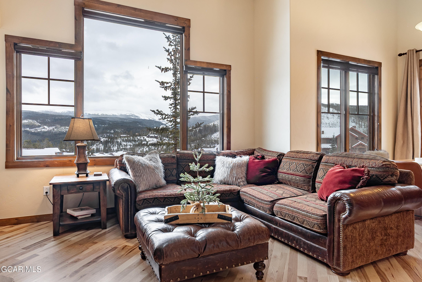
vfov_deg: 59.6
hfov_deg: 81.2
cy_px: 141
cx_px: 211
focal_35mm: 21
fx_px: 246
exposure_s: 1/3
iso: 100
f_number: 10
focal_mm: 14
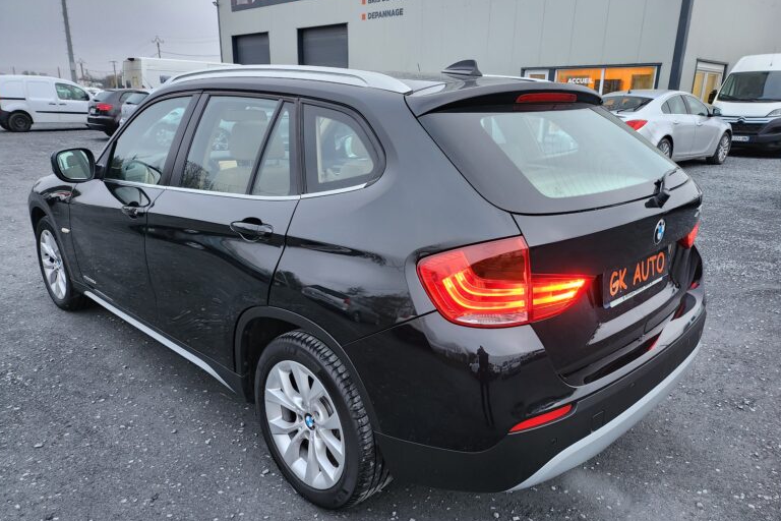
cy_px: 278
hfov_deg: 69.4
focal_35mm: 26
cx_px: 399
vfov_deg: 49.5
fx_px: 564
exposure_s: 1/100
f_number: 1.8
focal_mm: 5
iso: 500
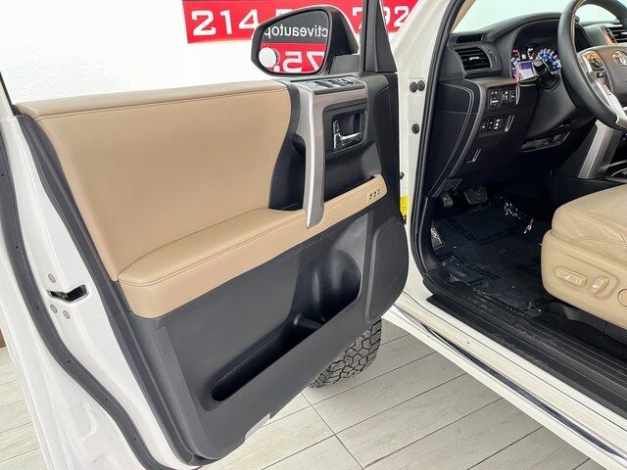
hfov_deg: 67.3
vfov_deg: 53.1
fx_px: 471
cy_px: 235
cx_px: 314
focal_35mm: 26
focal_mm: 5.1
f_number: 1.6
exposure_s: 1/40
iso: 400
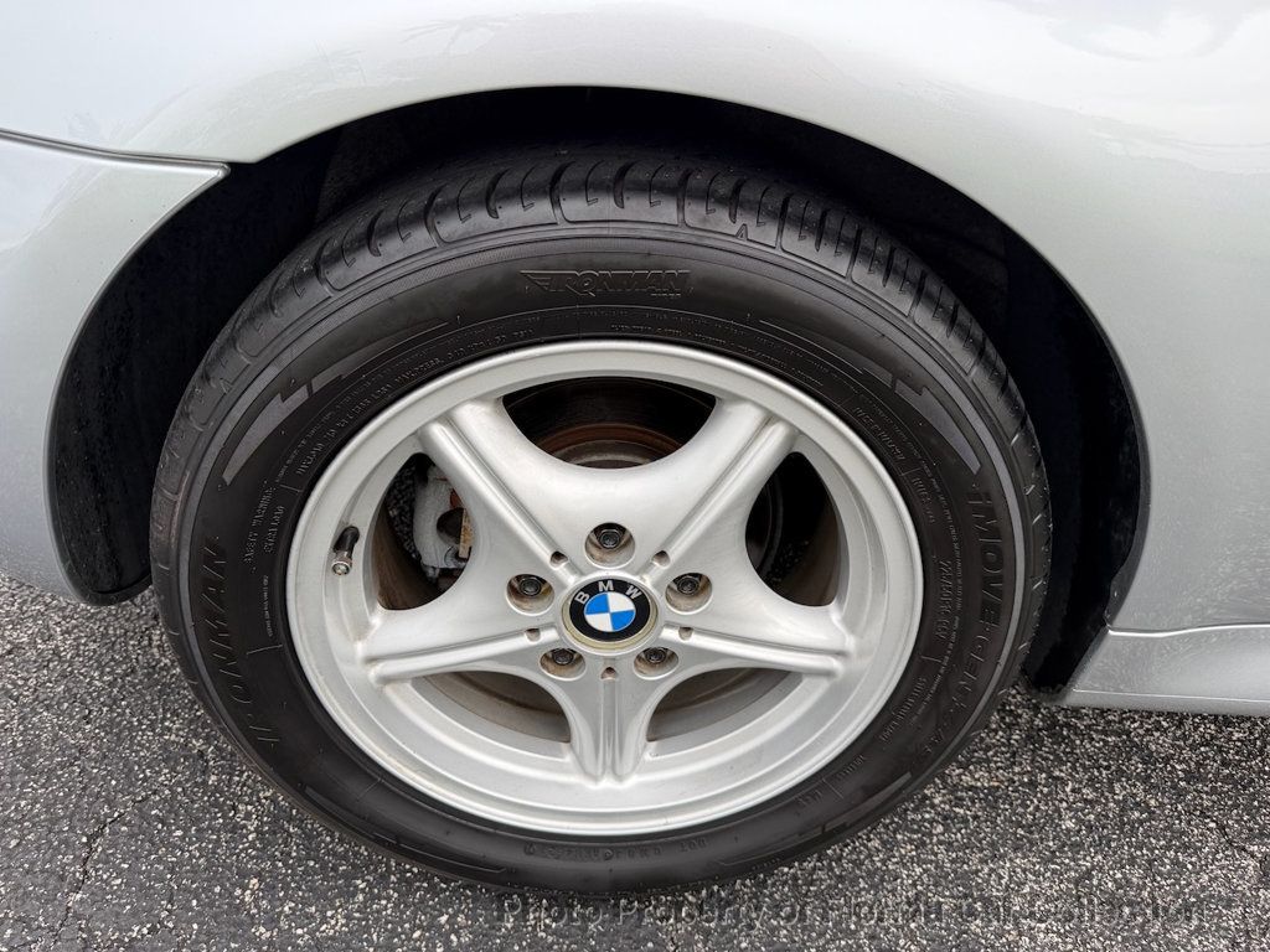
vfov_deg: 56.8
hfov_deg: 71.6
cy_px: 476
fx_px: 881
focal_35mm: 24
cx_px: 635
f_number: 1.78
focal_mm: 6.76
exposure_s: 1/772
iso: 80
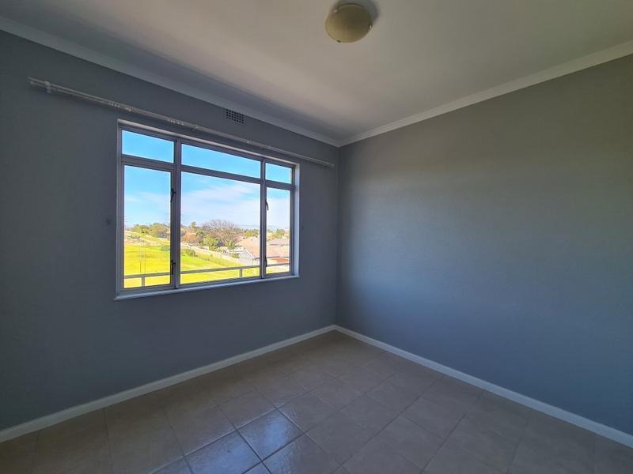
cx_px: 316
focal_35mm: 13
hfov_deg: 106.2
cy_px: 237
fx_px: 238
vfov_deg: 89.9
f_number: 2.2
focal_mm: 2.2
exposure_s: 1/254
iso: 50
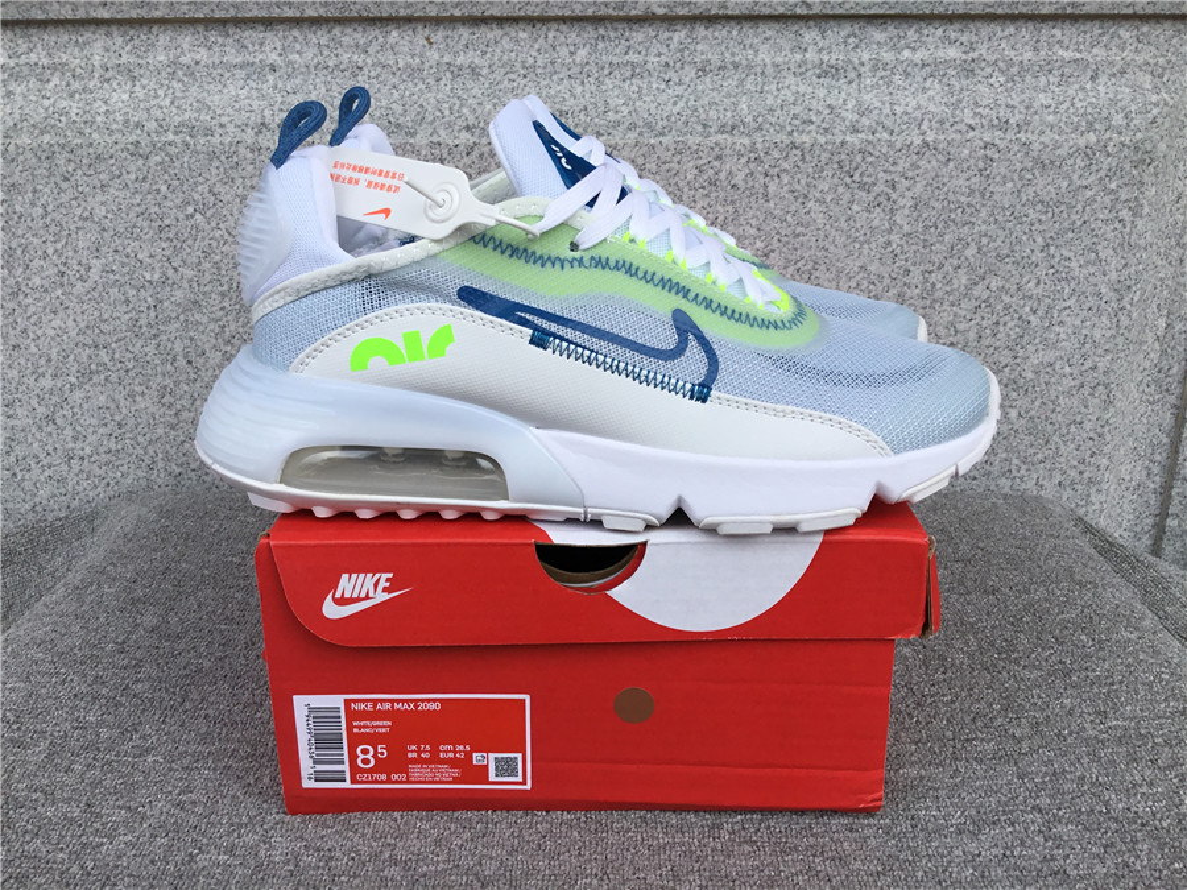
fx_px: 1063
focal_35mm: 31
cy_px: 445
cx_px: 594
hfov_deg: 58.4
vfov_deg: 45.4
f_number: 2.4
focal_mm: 3.3
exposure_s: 1/641
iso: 25
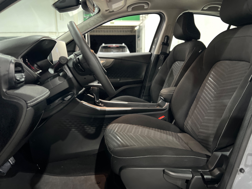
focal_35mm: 26
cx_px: 126
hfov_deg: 67.3
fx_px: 189
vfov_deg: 53.1
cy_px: 94
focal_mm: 5.7
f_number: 1.5
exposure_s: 1/30
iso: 640
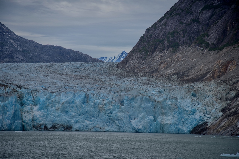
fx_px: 797
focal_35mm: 120
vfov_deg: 11.4
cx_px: 120
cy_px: 80
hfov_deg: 17.1
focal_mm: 120
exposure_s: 1/250
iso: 100
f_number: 6.3
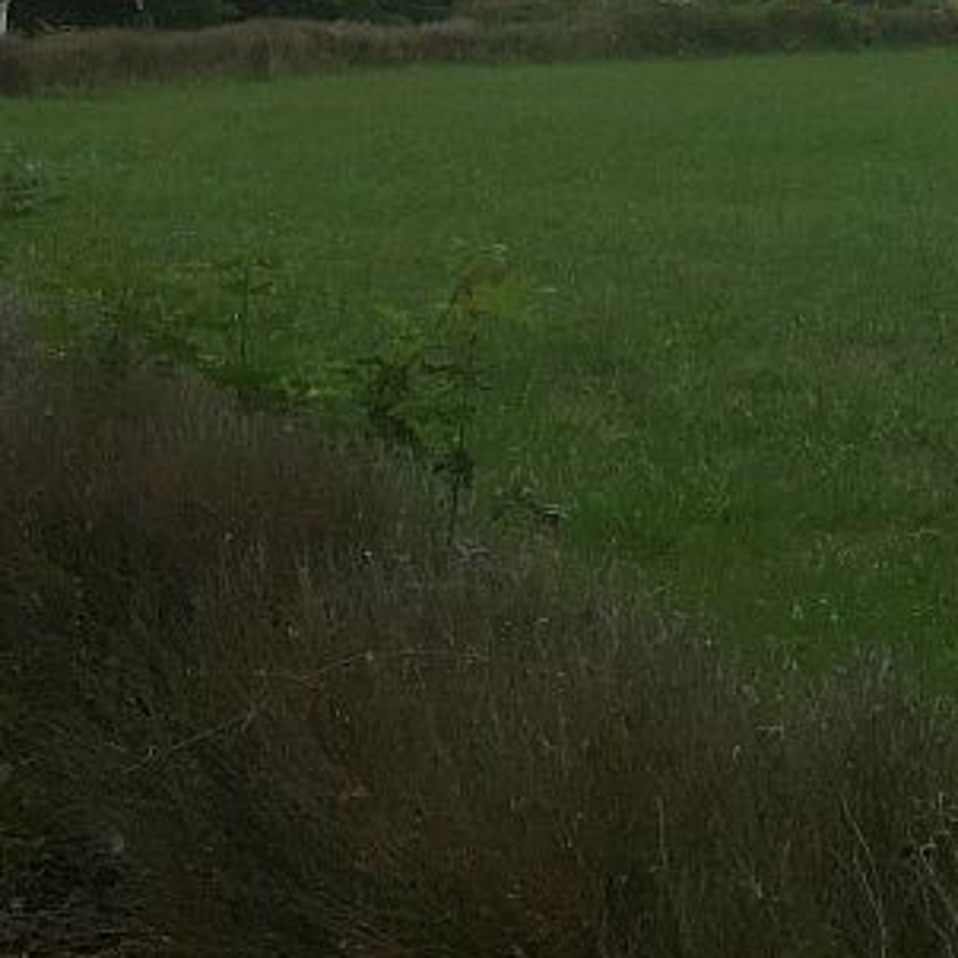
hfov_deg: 18.2
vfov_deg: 18.7
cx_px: 1339
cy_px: -244
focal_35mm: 87
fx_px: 2724
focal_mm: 4.15
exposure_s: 1/2326
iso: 32
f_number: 2.2
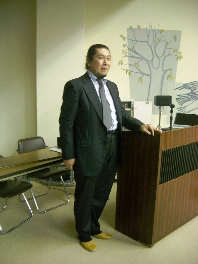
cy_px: 132
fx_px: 267
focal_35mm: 35
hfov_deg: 40.7
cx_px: 99
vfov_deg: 52.6
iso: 100
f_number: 2.6
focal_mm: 5.8
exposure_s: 1/8
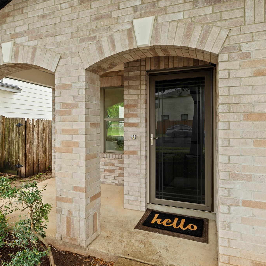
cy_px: 133
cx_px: 130
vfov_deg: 65.1
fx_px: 208
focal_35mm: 24
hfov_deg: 65.1
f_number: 11
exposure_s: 1/2
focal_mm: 12.5
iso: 250
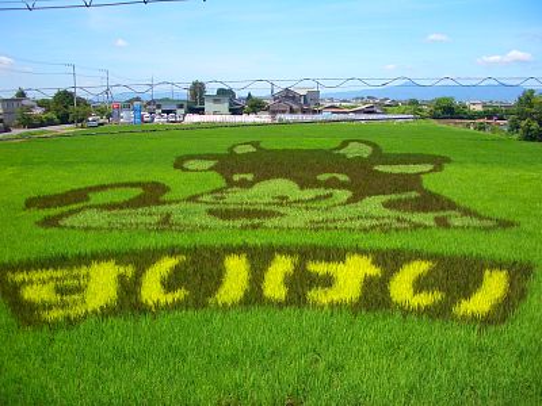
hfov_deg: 52.6
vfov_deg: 40.7
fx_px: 548
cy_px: 203
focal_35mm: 35
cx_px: 271
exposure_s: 1/800
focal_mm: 5.8
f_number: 2.6
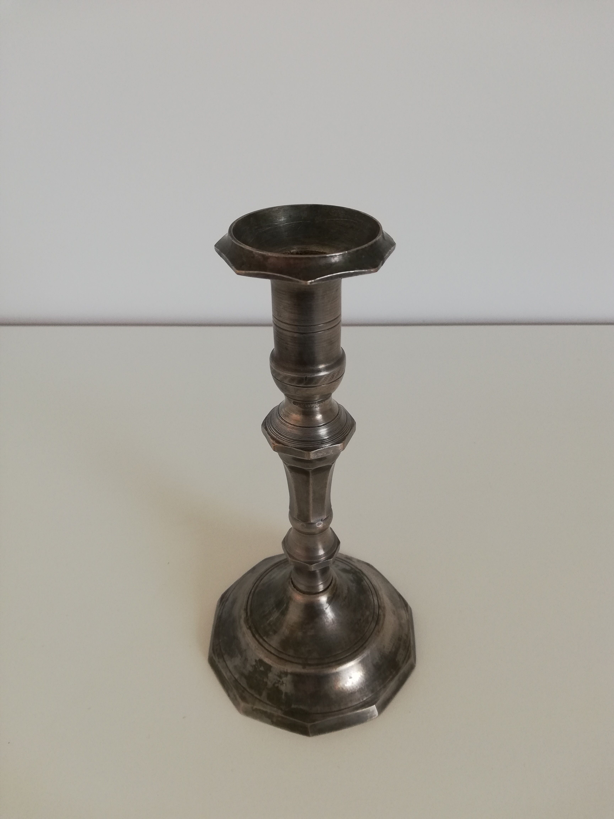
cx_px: 307
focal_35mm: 26
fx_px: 615
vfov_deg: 67.3
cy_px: 410
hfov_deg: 53.1
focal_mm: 3.81
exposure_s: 1/50
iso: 100
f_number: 2.2
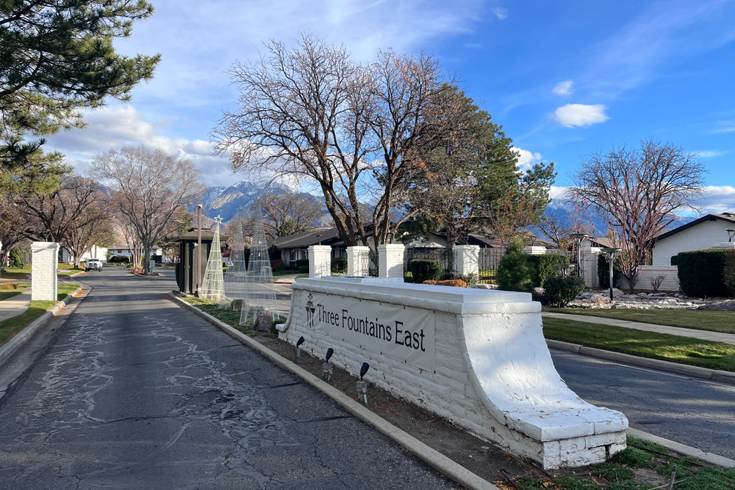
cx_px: 366
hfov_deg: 65.5
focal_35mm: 28
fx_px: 572
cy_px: 254
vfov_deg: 46.4
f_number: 1.6
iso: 50
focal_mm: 5.1
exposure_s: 1/2179
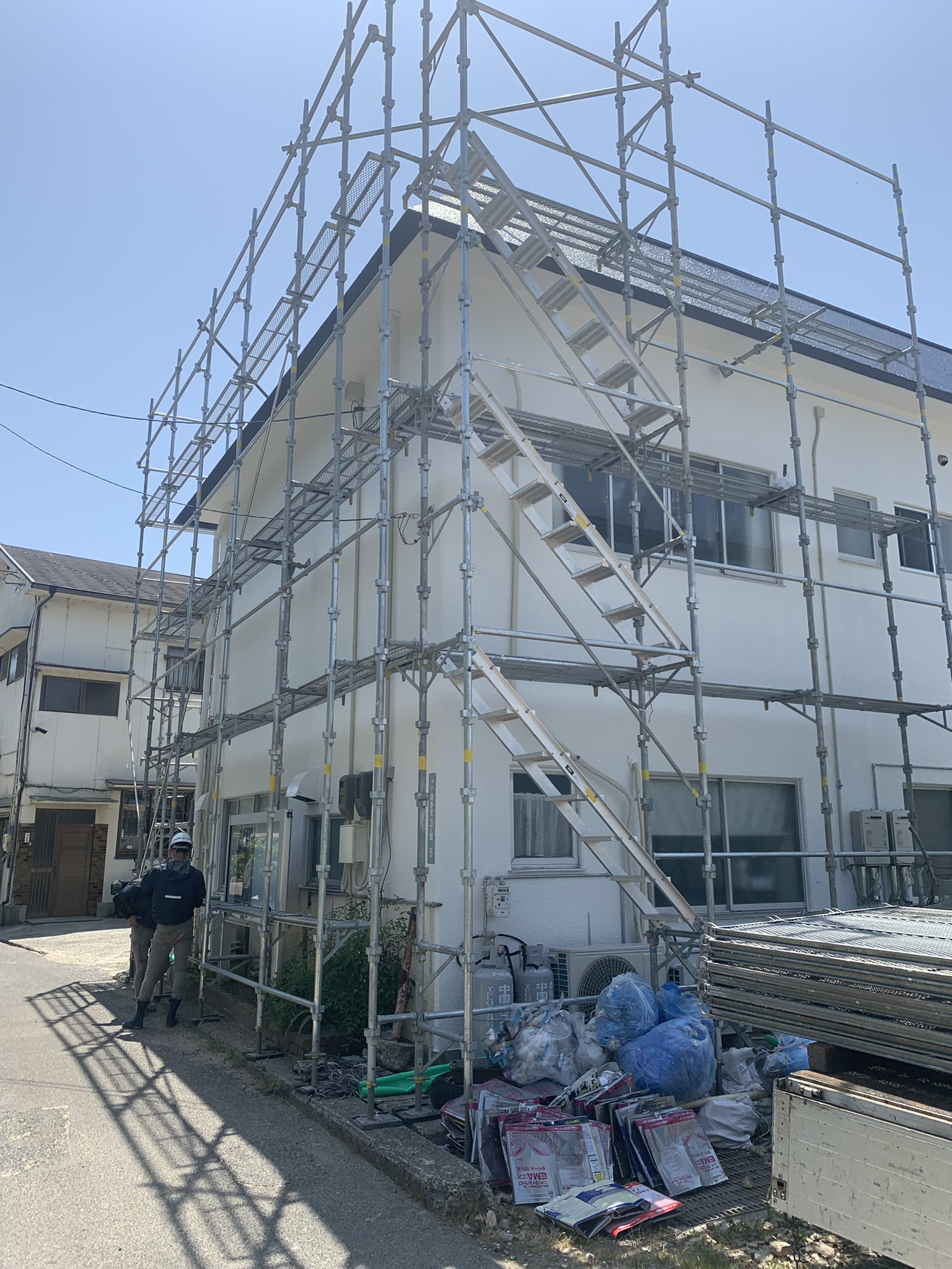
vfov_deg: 67.3
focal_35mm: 26
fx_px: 953
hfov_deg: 53.1
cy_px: 634
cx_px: 476
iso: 25
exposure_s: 1/2364
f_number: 1.8
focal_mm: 4.25
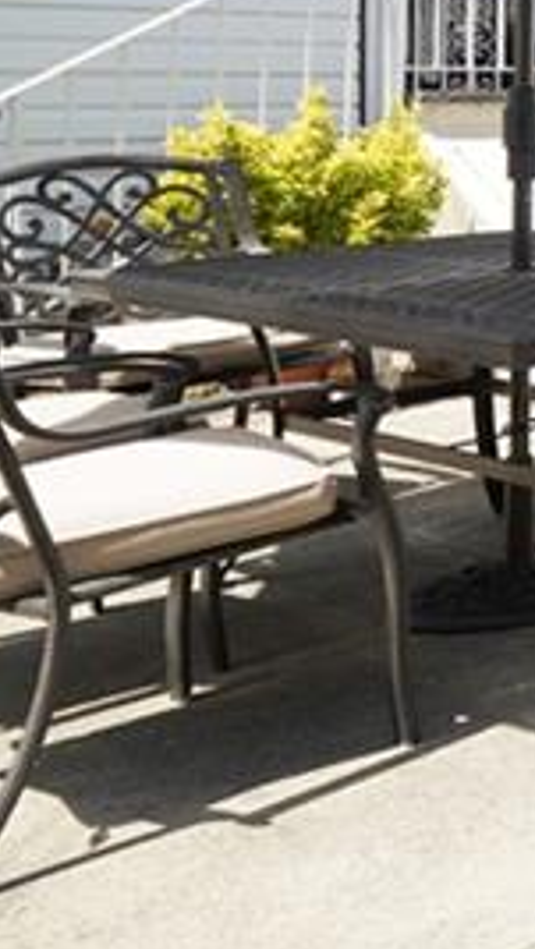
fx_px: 1511
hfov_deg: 12.0
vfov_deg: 32.9
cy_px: 78
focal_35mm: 60
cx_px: 1527
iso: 100
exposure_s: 1/125
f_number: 4.5
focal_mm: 10
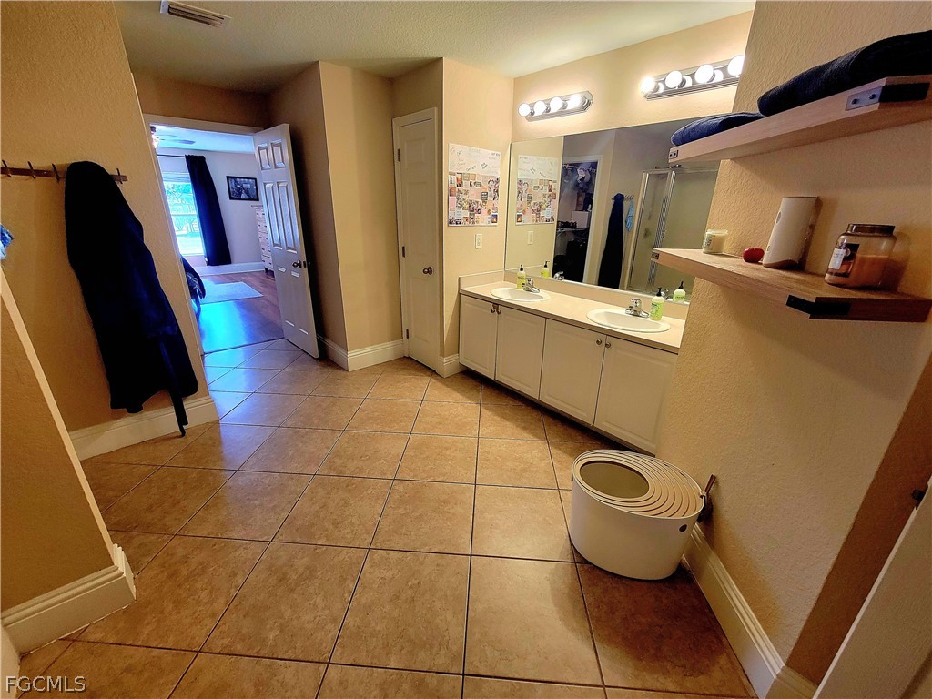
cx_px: 466
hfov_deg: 106.2
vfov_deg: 89.9
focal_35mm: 13
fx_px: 350
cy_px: 350
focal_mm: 2.2
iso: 250
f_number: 2.2
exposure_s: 1/60.2
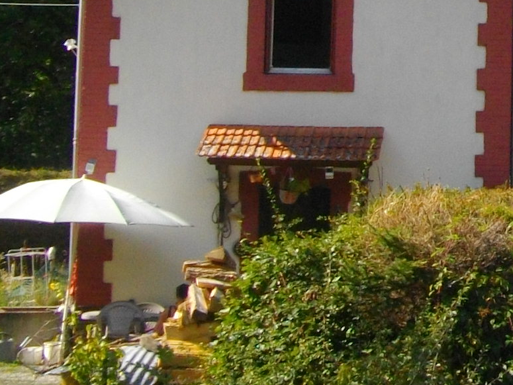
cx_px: 874
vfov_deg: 9.9
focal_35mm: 146
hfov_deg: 12.5
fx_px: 2163
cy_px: -137
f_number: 8.8
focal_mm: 5.7
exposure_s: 1/80
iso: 100
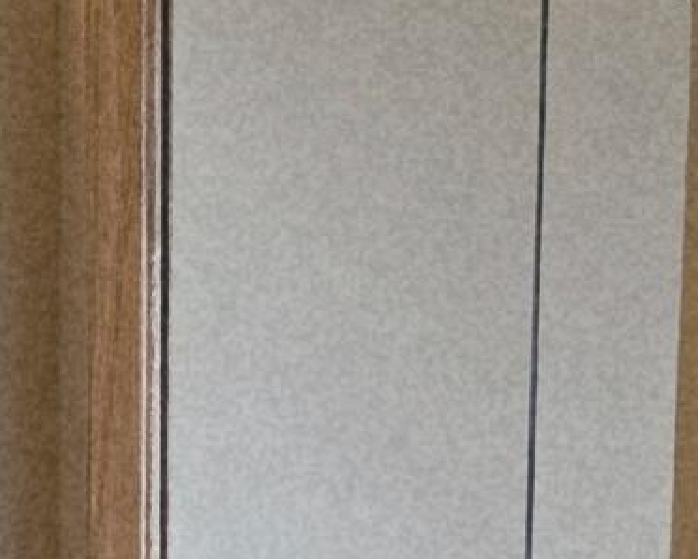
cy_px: 1806
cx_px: 79
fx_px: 3741
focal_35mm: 181
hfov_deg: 10.6
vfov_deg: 7.3
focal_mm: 5.4
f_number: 1.8
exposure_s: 1/120
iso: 320
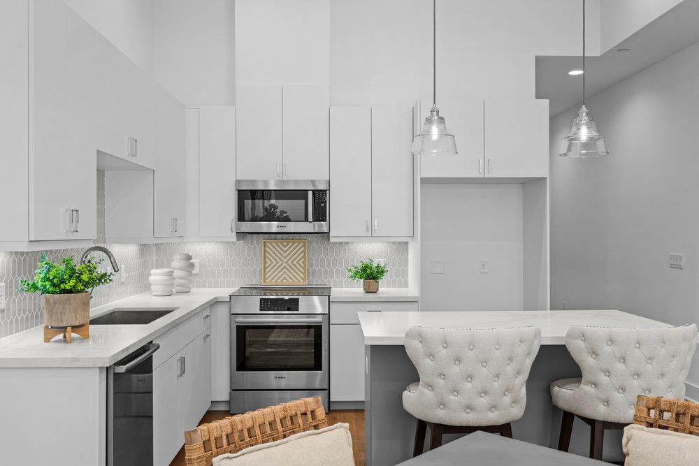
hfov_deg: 58.7
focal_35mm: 32
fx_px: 621
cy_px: 233
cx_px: 350
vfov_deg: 41.1
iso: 100
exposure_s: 1/2
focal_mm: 32
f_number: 8
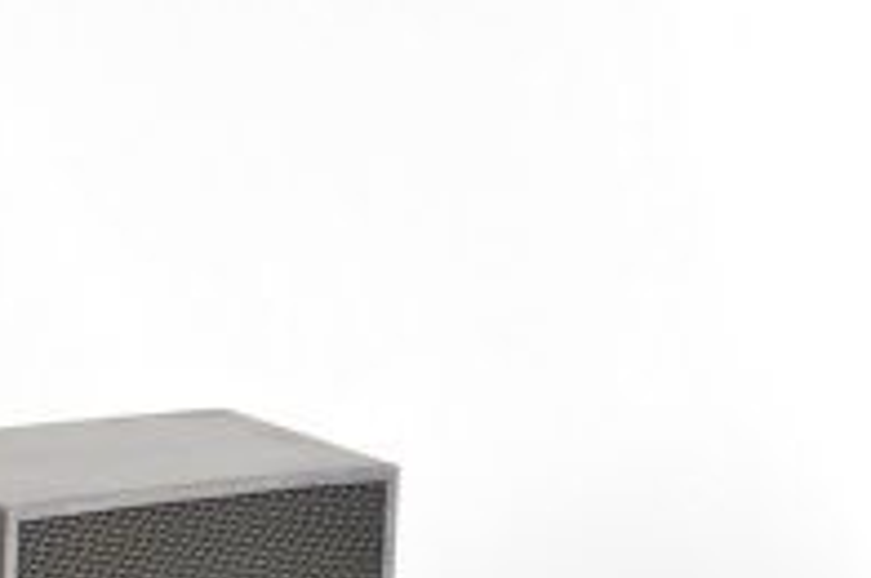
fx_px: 4444
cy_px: 756
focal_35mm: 184
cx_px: -289
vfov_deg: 7.4
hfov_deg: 10.9
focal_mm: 40
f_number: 18
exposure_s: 1/125
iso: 400
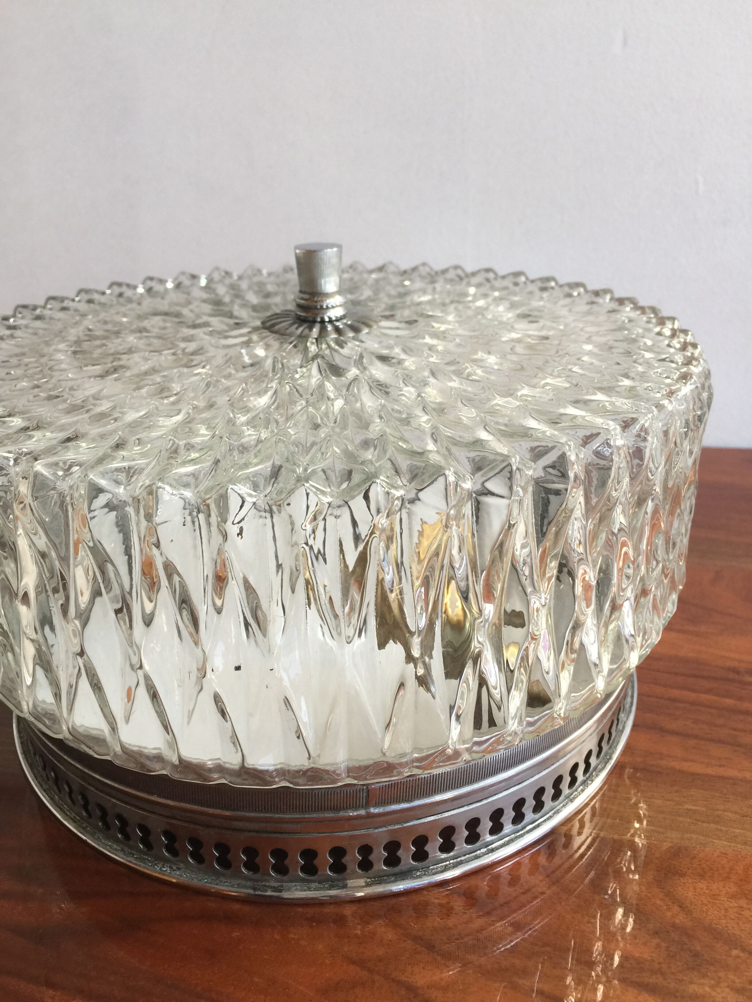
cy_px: 501
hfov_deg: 48.2
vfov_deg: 61.7
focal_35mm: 29
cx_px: 376
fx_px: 840
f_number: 2.2
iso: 32
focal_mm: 4.15
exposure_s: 1/33
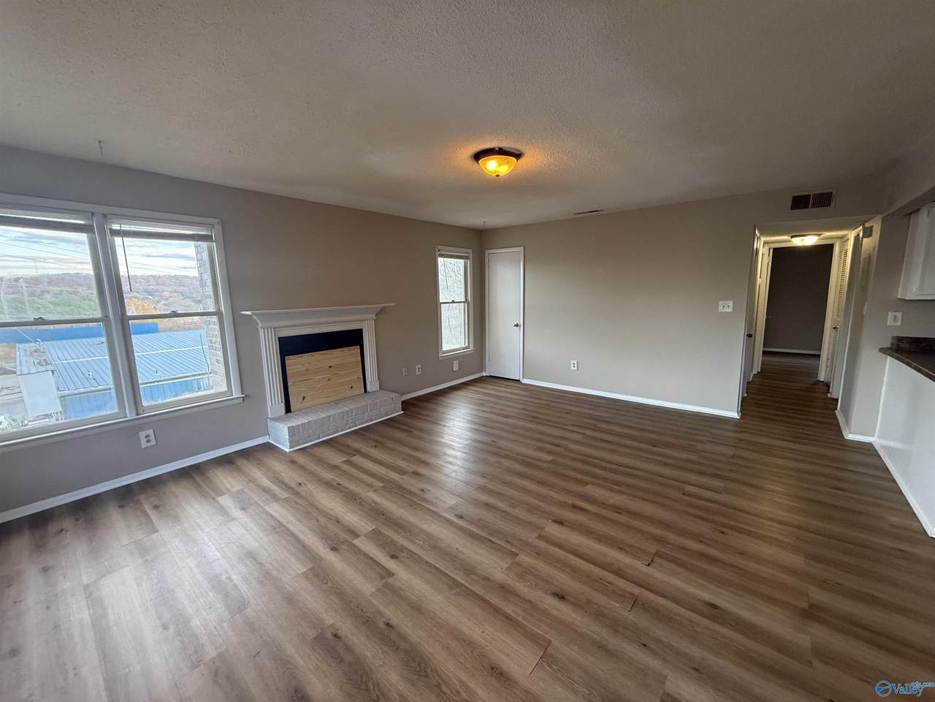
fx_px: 378
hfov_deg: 102.1
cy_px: 351
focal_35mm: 14
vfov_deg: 85.7
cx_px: 468
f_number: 2.2
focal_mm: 2.22
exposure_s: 1/120
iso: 500
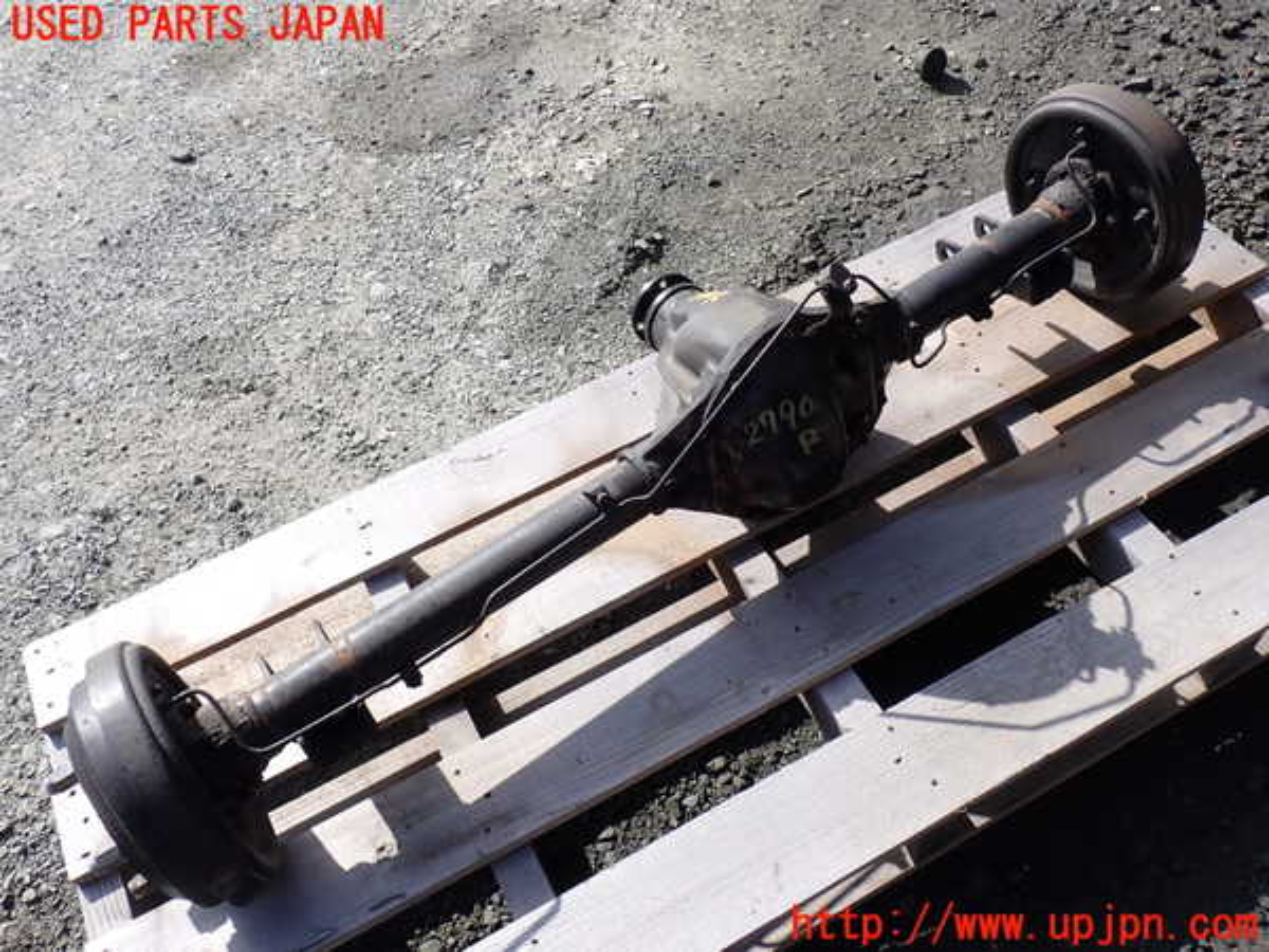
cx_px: 634
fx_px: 1100
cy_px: 476
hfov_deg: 60.0
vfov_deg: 46.8
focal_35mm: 30
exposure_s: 1/500
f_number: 3.2
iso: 100
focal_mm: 5.4
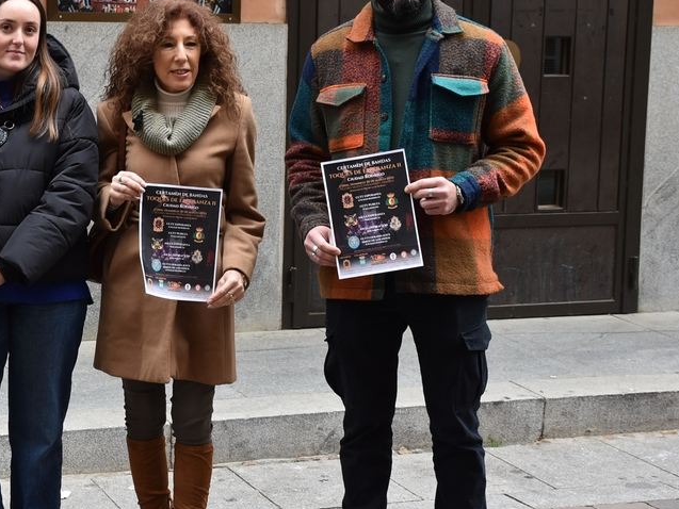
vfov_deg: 17.0
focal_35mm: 87
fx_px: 1707
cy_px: 257
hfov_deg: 22.2
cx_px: 141
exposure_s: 1/100
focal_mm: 32
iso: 400
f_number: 5
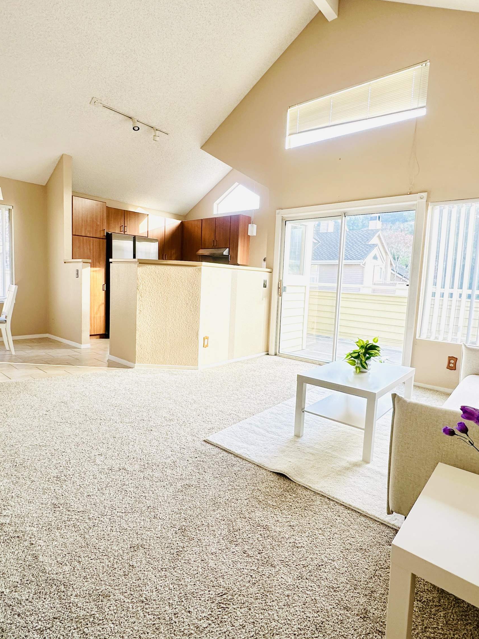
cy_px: 314
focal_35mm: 19
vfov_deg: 84.7
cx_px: 241
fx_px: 351
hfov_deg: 68.7
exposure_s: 1/99
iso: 160
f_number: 2.2
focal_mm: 2.22
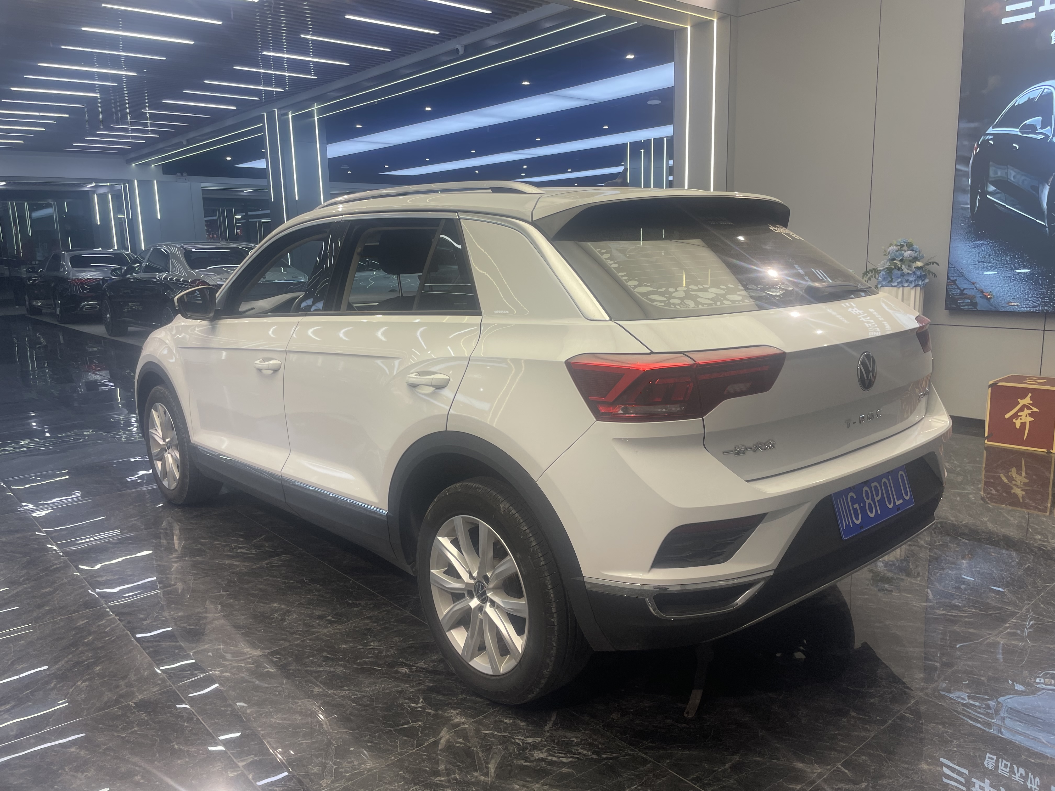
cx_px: 528
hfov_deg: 67.3
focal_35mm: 26
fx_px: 792
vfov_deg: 53.1
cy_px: 396
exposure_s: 1/108
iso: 32
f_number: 1.6
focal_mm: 4.2
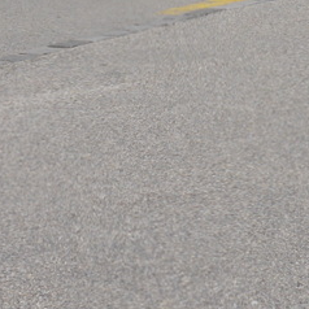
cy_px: -218
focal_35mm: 232
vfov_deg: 7.4
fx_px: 2343
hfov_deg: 7.2
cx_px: 662
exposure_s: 1/400
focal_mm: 26
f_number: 10
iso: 160
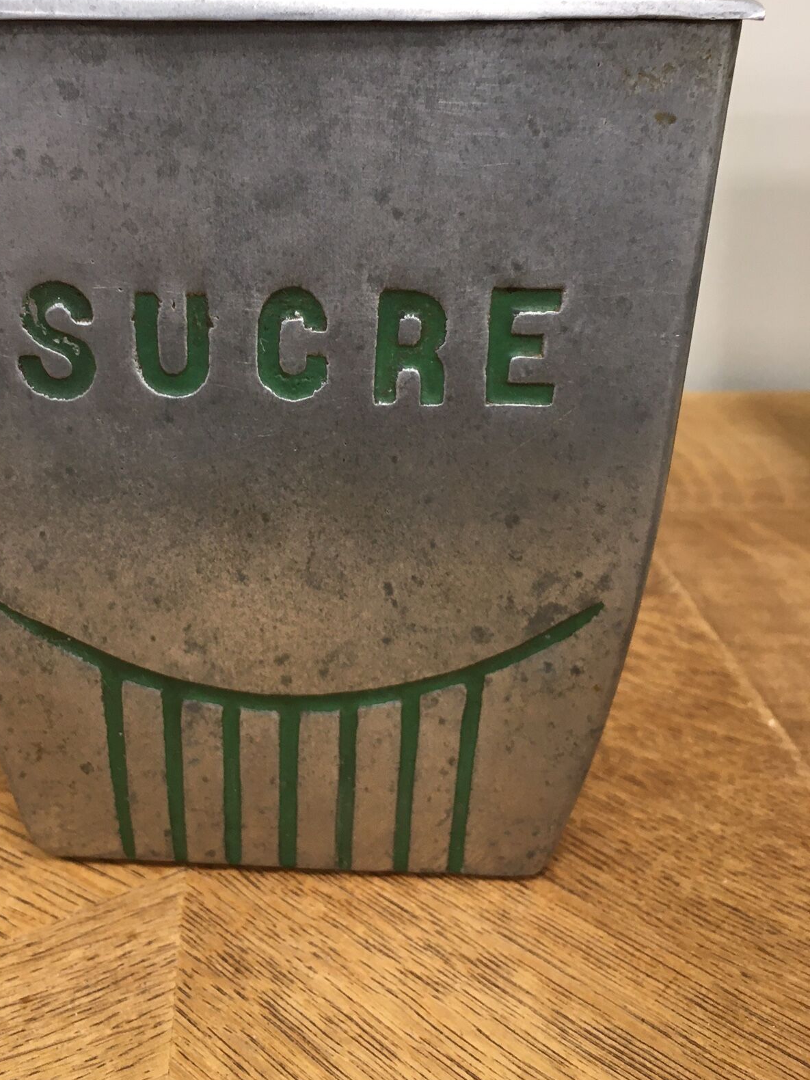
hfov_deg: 38.4
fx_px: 1154
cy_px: 442
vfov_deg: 49.9
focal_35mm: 37
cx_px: 299
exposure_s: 1/33
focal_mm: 4.15
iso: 100
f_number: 2.2
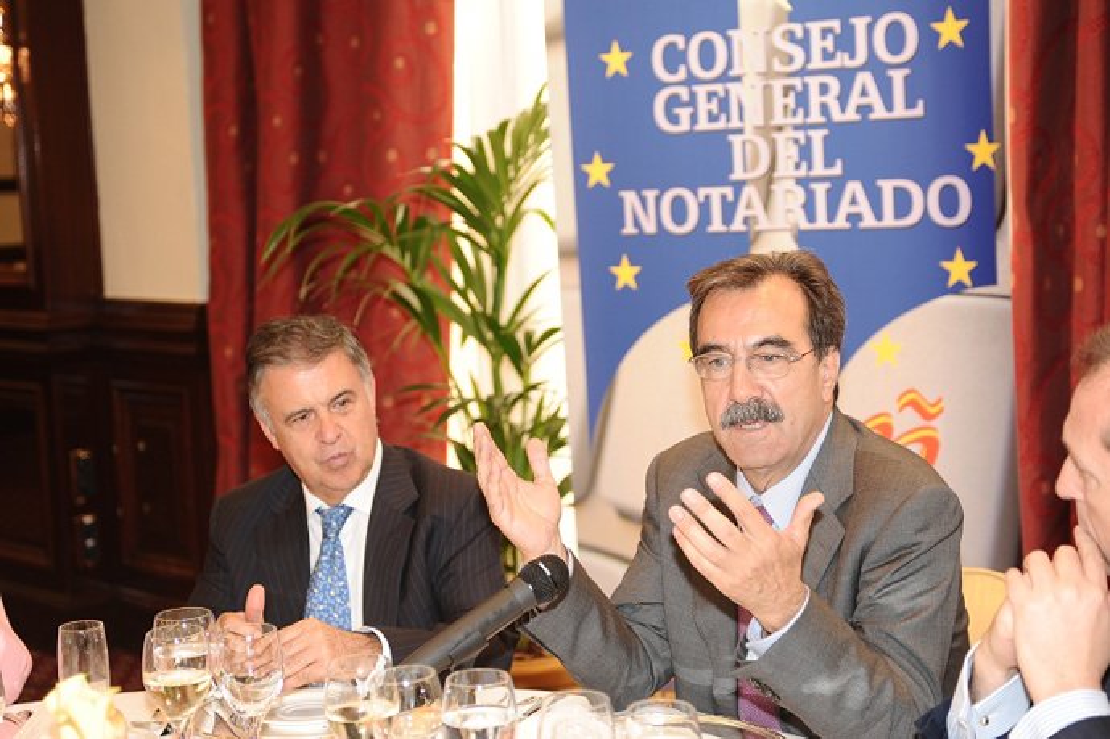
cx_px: 555
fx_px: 1910
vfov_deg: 21.9
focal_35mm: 62
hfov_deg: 32.4
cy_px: 370
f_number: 3.5
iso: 400
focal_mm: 62
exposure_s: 1/40
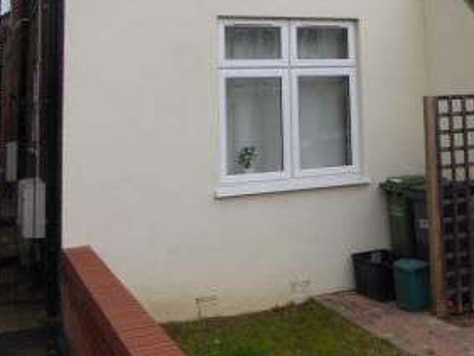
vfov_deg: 24.4
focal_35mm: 57
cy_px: -12
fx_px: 781
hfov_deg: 32.9
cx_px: 369
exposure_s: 1/100
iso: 100
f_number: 3.3
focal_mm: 4.3
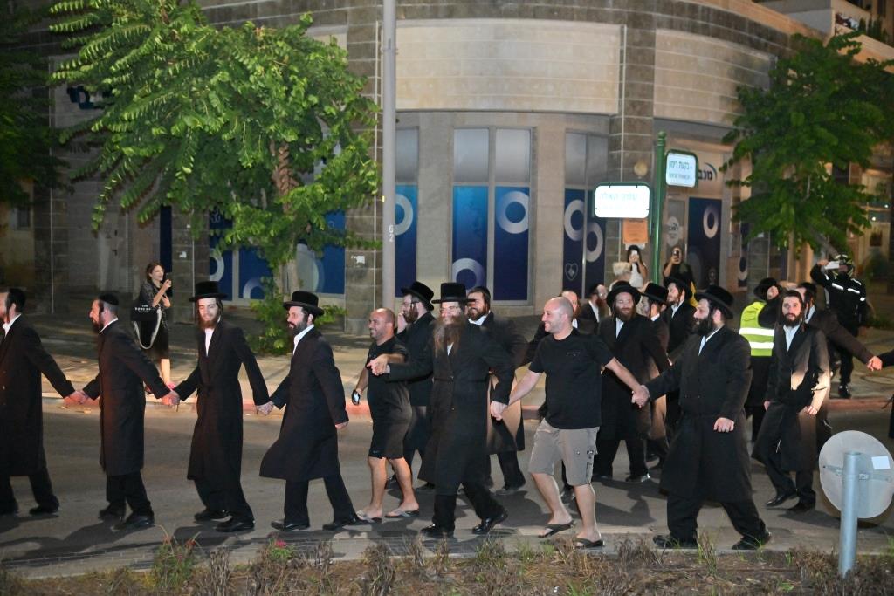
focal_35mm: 44
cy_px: 298
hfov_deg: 44.5
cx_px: 447
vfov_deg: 30.5
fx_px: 1093
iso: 3200
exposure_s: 1/125
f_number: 4
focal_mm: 44
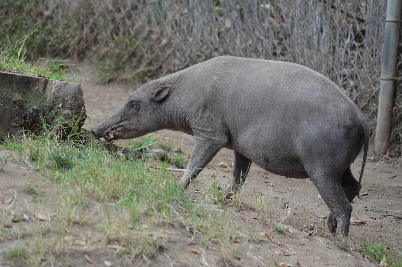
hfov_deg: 7.1
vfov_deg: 4.7
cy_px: 134
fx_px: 3260
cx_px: 201
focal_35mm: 292
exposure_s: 1/500
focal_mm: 195
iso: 1100
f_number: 4.8
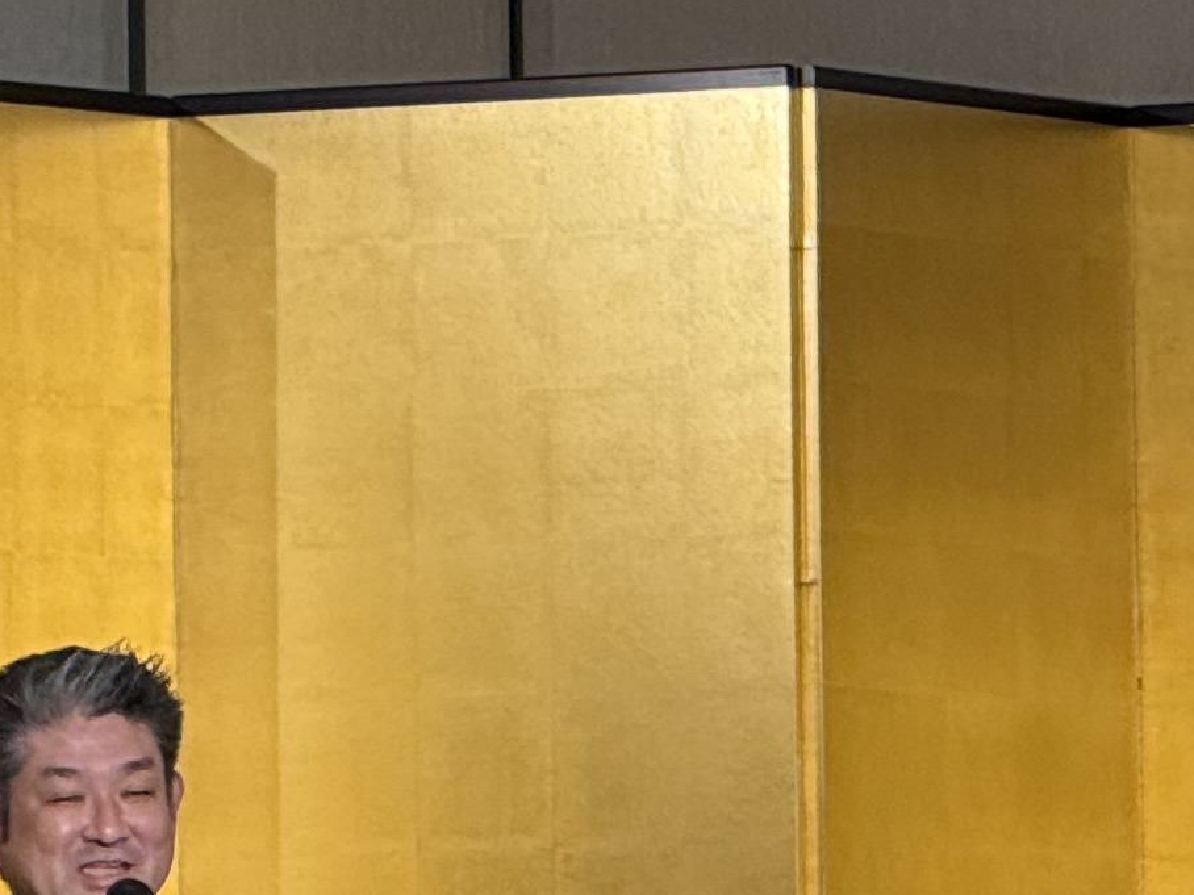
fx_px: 18385
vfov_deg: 2.8
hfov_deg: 3.7
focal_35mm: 533
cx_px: 697
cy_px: 658
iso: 160
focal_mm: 15.66
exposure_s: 1/100
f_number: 2.8
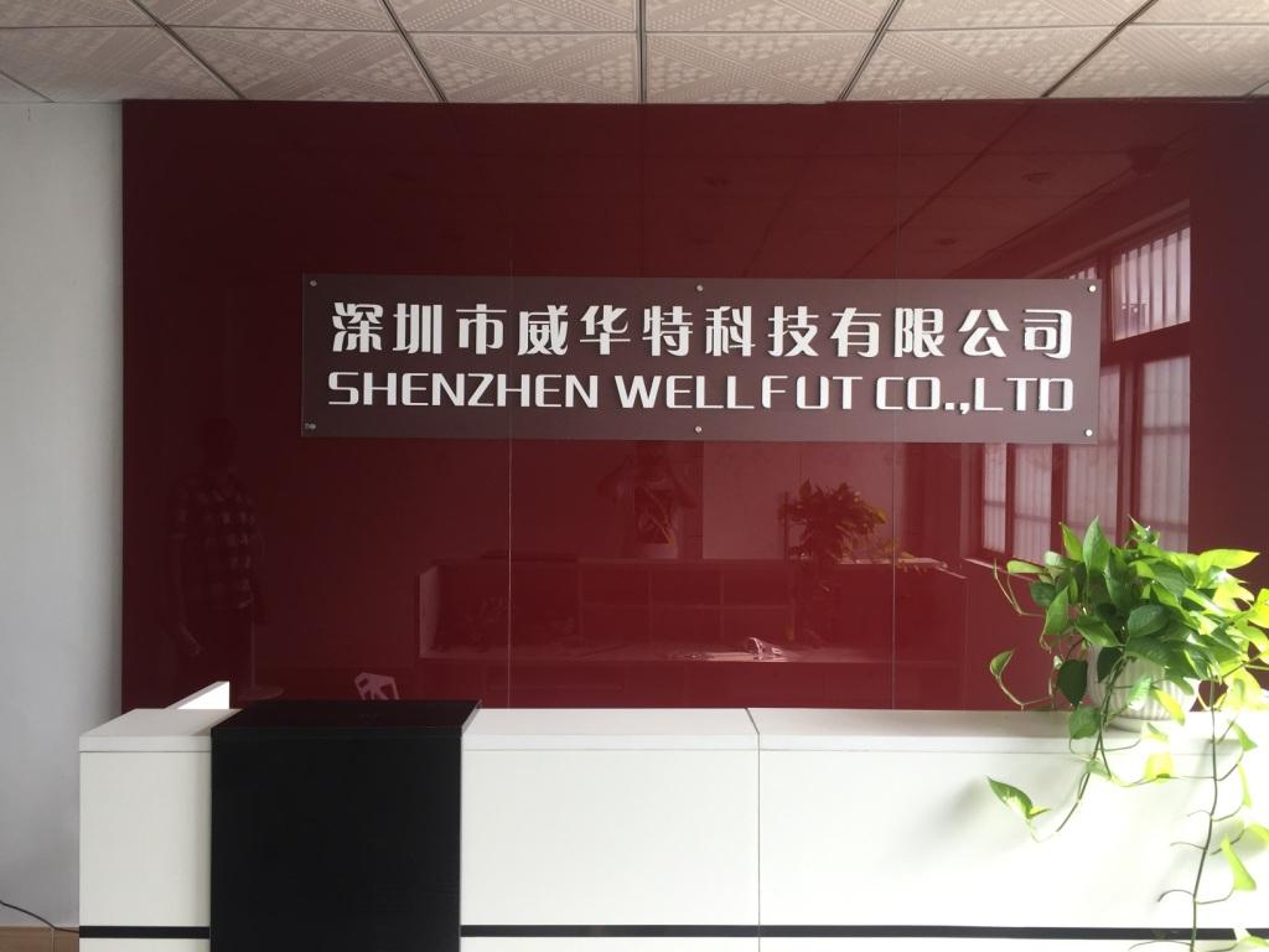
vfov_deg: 48.2
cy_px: 476
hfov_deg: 61.7
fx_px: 1063
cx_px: 634
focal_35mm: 29
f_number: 2.2
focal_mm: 4.15
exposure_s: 1/100
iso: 32
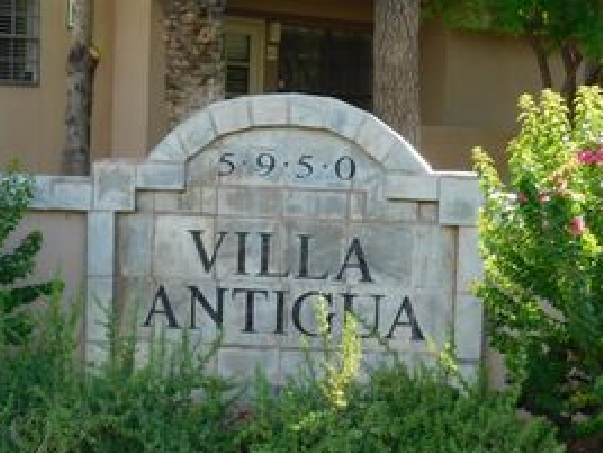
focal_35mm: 95
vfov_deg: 15.4
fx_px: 1655
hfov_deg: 20.6
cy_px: 387
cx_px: 250
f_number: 3.8
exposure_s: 1/200
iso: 125
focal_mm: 9
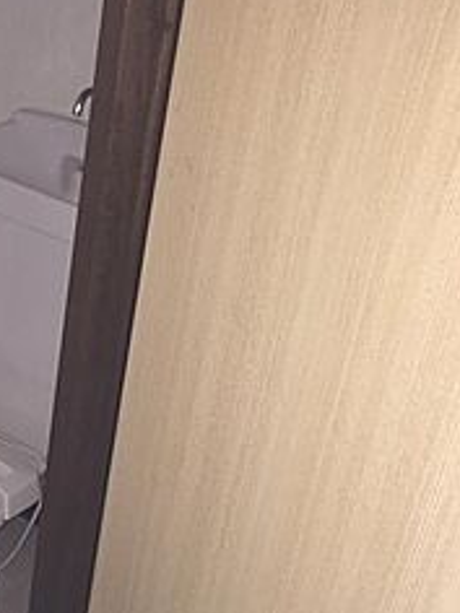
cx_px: 18
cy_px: 382
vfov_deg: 32.6
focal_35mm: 59
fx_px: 1045
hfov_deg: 23.9
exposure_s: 1/16
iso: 80
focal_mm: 4.15
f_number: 2.2
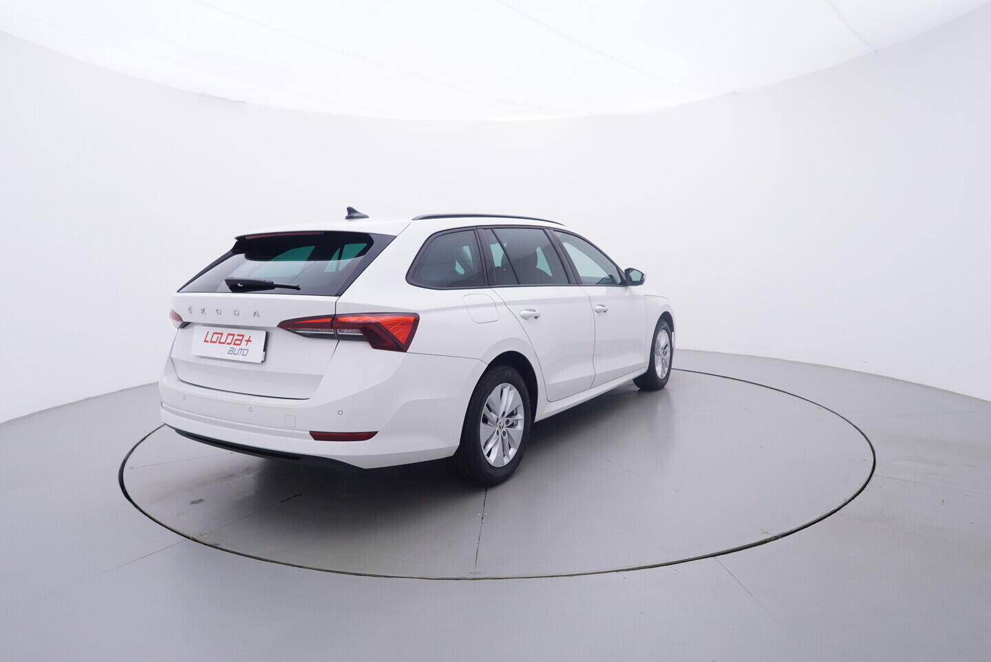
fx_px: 620
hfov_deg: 77.3
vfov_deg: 56.2
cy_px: 331
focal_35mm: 22
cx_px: 496
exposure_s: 1/80
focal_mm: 15
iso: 200
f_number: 5
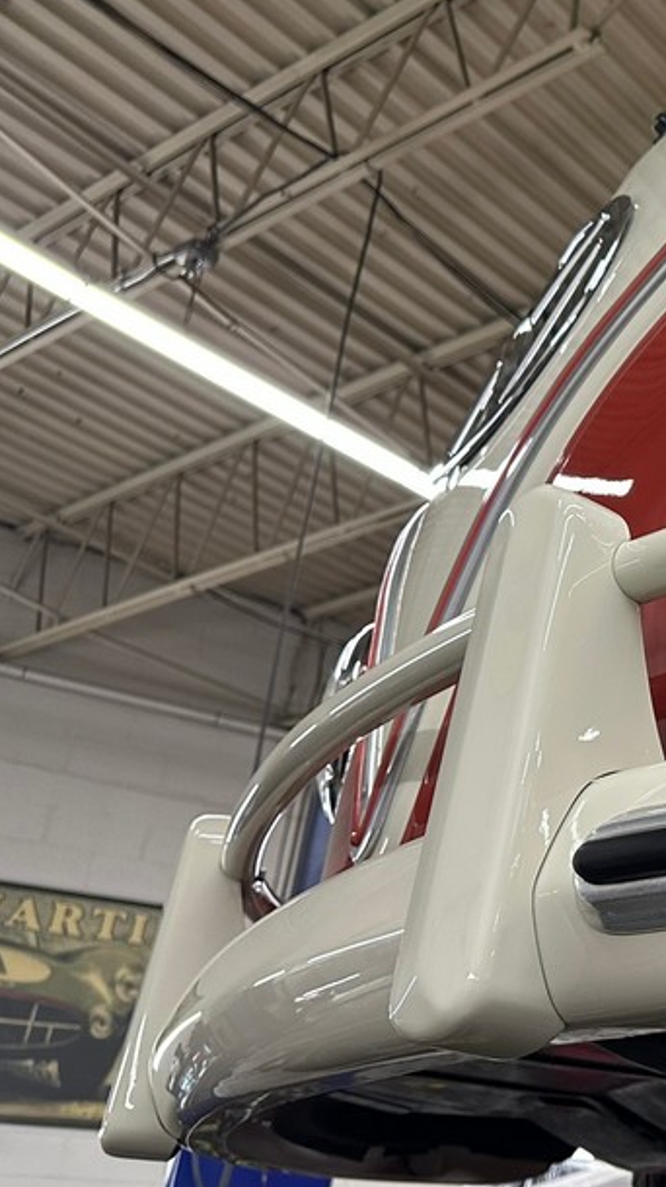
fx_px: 1383
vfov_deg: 46.4
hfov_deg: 22.4
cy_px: 635
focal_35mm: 44
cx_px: 993
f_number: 1.78
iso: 200
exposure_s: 1/120
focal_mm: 6.86
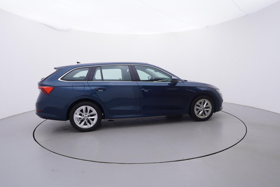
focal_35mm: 22
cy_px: 94
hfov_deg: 77.3
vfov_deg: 56.2
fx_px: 175
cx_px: 140
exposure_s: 1/80
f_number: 5
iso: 200
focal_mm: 15
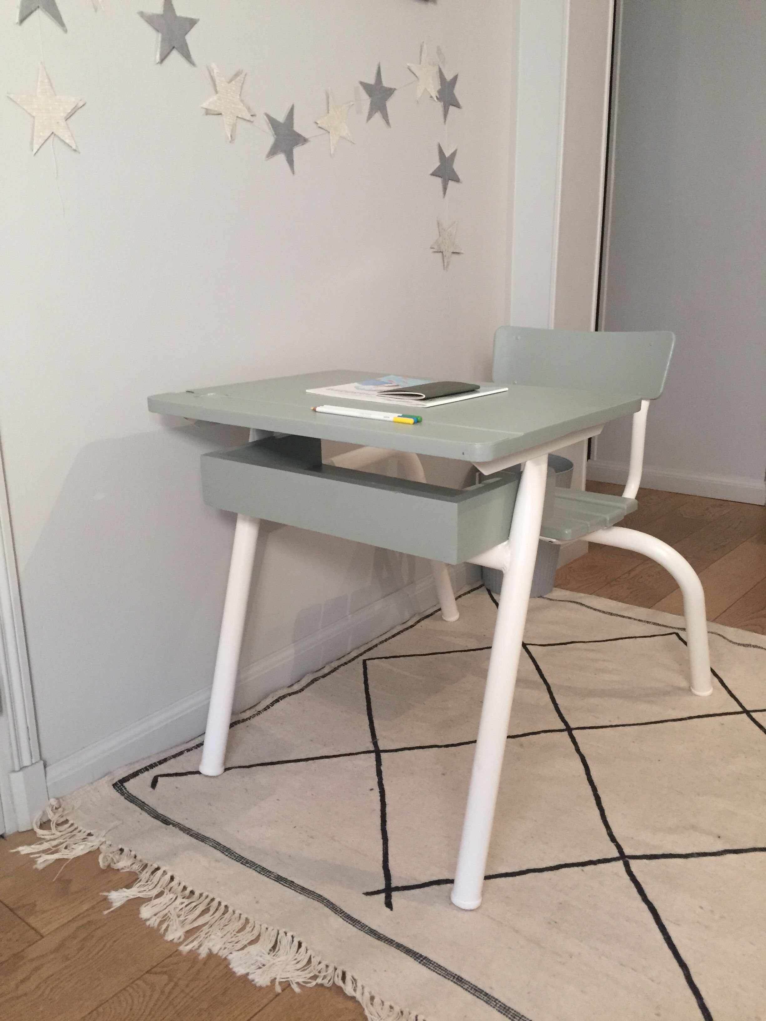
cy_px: 510
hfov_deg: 48.2
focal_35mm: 29
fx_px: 856
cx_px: 383
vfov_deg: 61.7
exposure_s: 1/33
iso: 200
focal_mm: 4.15
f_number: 2.2
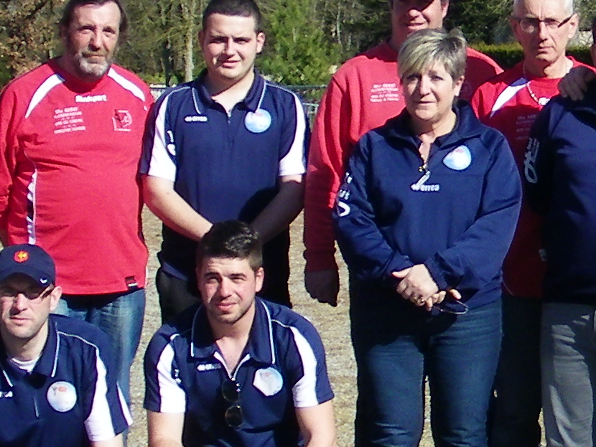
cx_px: 567
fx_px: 2118
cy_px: 158
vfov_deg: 12.0
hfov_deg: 15.8
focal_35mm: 123
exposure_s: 1/250
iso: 80
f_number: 7
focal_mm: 5
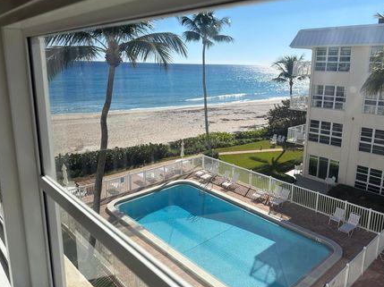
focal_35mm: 28
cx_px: 206
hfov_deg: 63.4
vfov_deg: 49.6
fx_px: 310
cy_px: 127
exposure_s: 1/3425
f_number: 1.78
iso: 80
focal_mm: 6.76
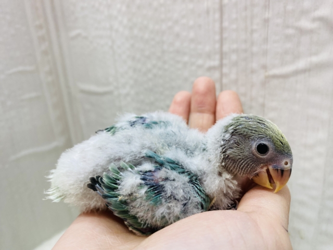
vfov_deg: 54.9
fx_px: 240
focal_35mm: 25
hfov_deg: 69.4
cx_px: 166
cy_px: 125
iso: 80
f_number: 1.8
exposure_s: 1/100
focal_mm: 4.25
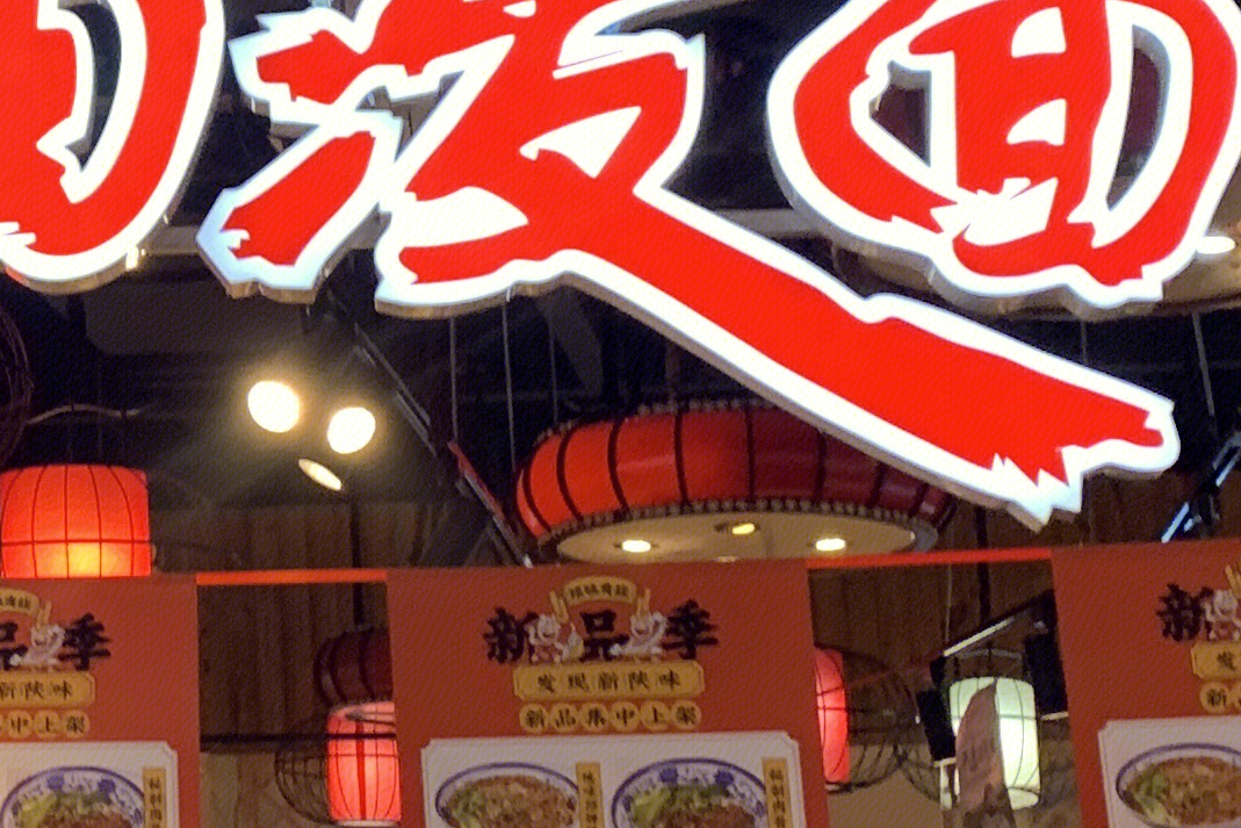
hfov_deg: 19.2
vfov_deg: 13.3
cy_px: 128
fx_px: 3516
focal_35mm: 102
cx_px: -130
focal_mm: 4.25
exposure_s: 1/60
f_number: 1.8
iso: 160
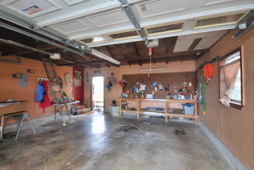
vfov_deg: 70.5
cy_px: 82
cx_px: 114
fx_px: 120
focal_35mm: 17
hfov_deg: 92.9
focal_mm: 10
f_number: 4
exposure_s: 1/30
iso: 200
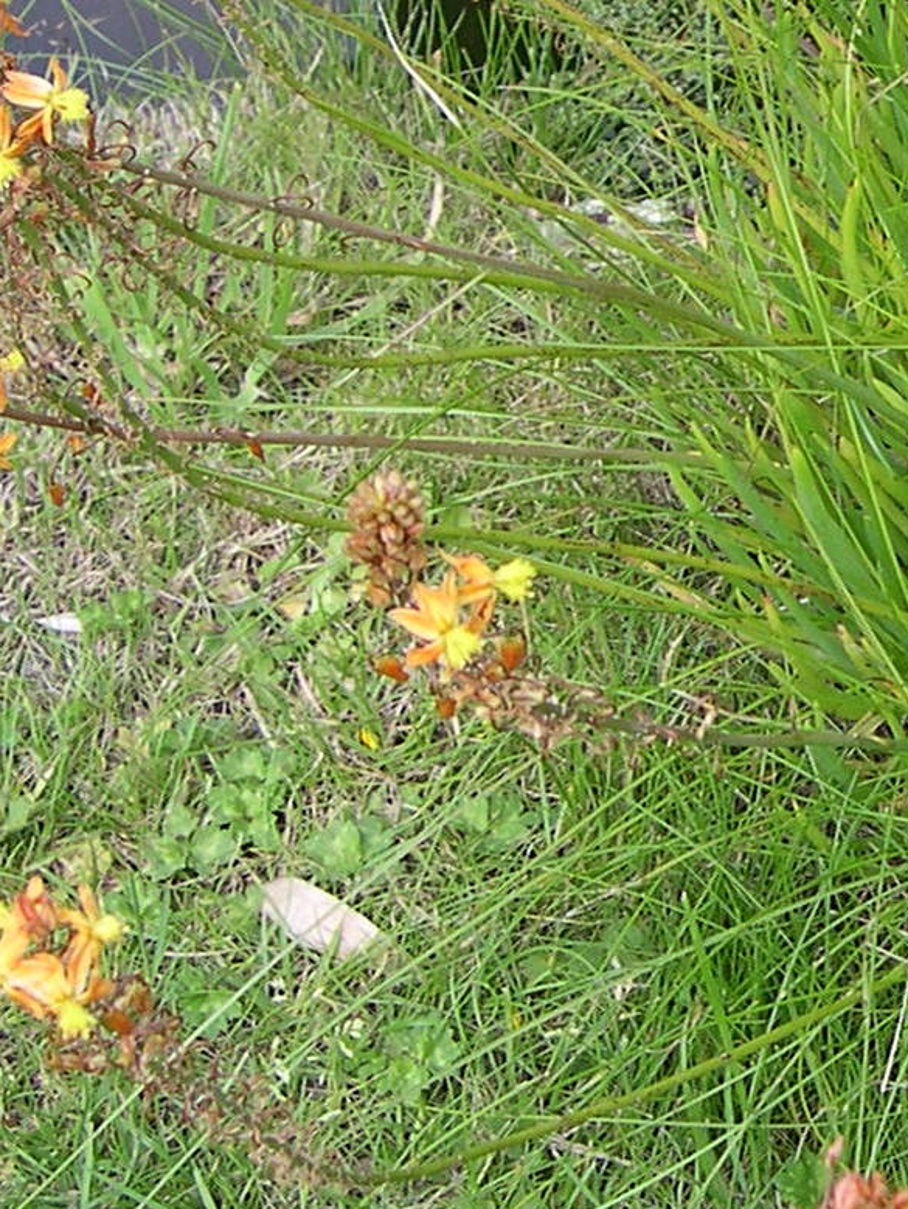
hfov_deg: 18.9
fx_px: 2726
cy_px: 236
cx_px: 433
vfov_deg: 24.6
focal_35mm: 78
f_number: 2.8
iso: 100
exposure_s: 1/519
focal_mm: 8
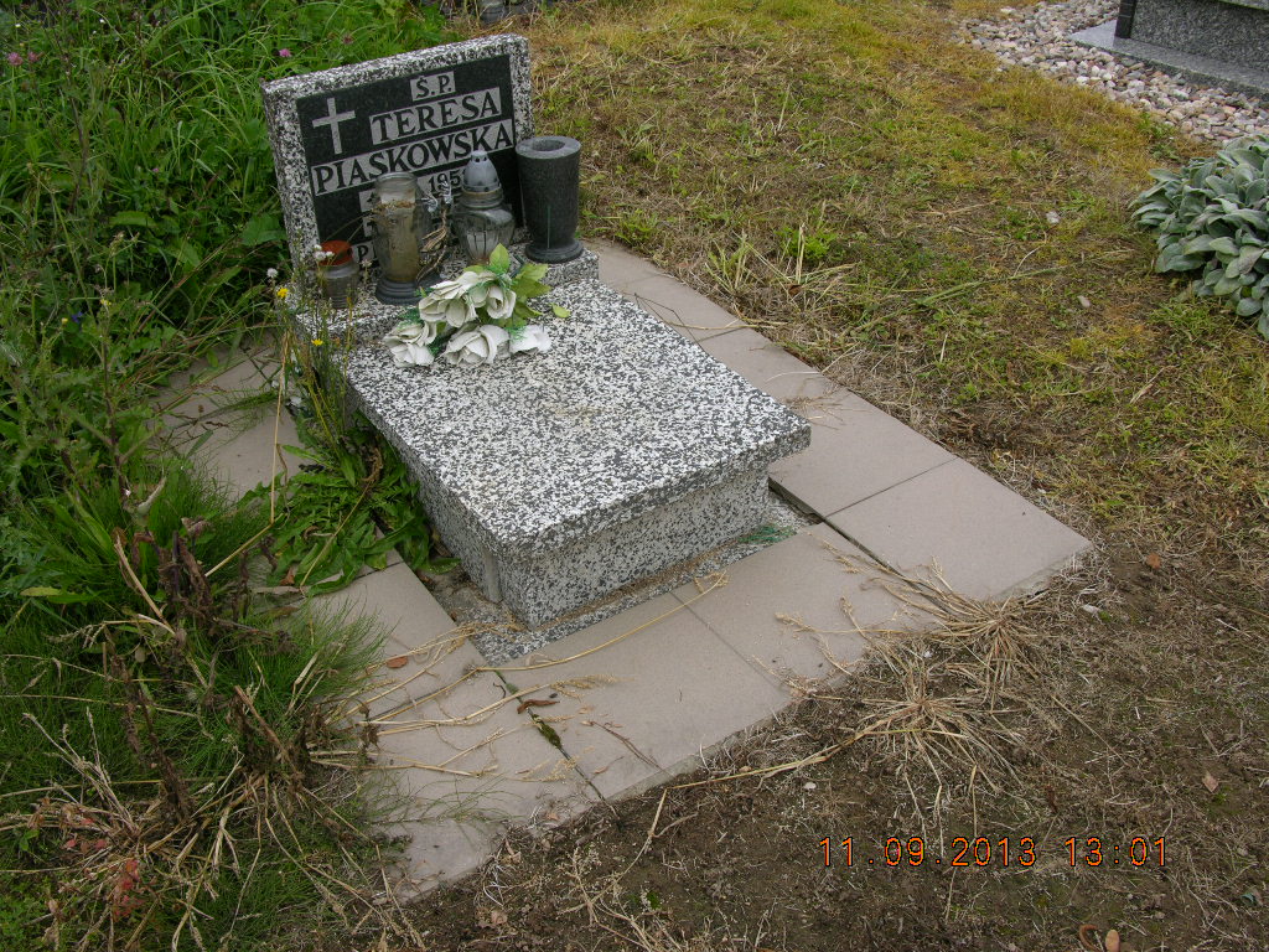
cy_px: 476
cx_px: 634
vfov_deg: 40.7
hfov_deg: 52.6
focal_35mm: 35
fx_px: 1283
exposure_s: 1/210
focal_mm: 8.9
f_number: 5
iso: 50
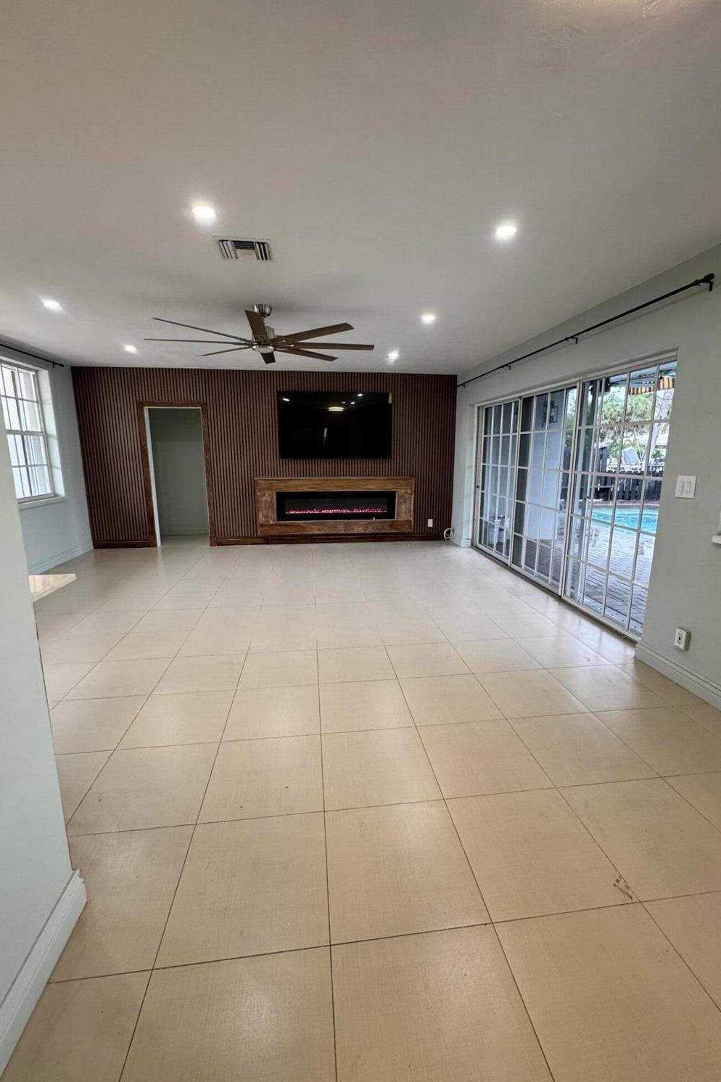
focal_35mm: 15
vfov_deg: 100.4
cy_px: 540
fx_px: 451
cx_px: 363
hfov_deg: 77.3
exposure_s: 1/120
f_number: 2.2
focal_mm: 2.22
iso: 200
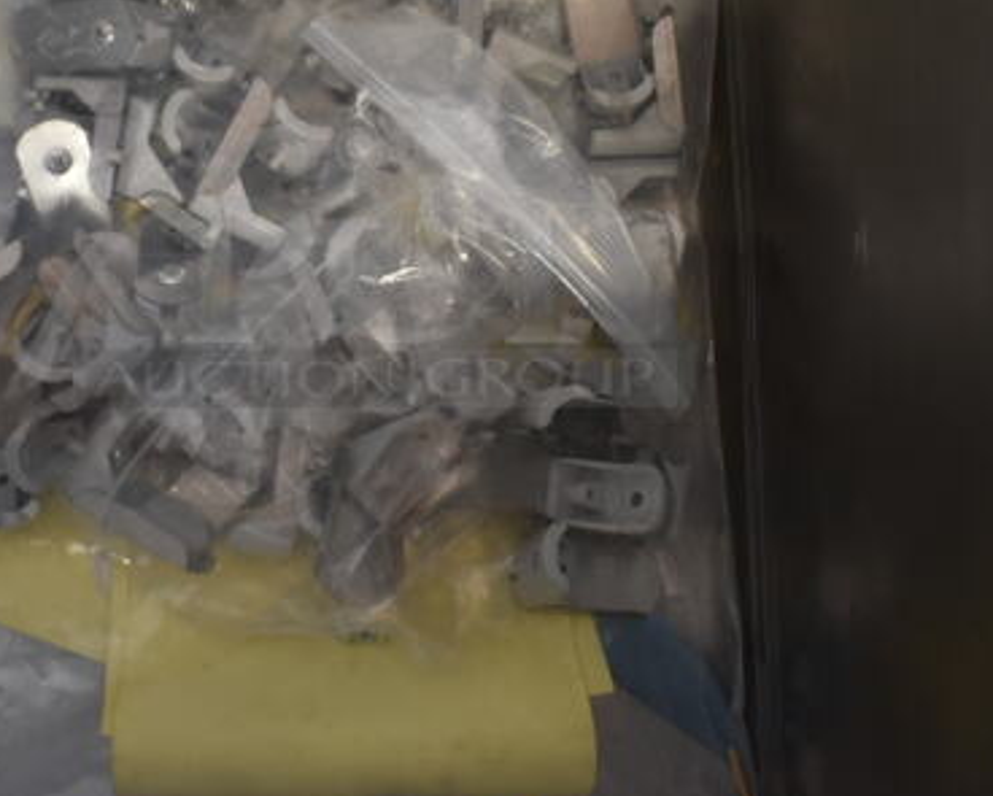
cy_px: 264
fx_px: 1235
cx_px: 378
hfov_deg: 43.5
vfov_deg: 35.4
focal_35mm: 42
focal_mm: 18
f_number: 3.5
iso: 1000
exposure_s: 1/30
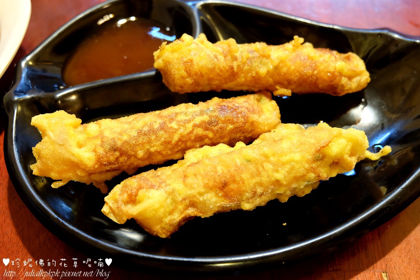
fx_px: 443
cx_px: 210
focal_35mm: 38
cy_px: 140
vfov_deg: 35.1
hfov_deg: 50.7
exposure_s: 1/20
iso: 3200
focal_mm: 25.6
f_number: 4.5
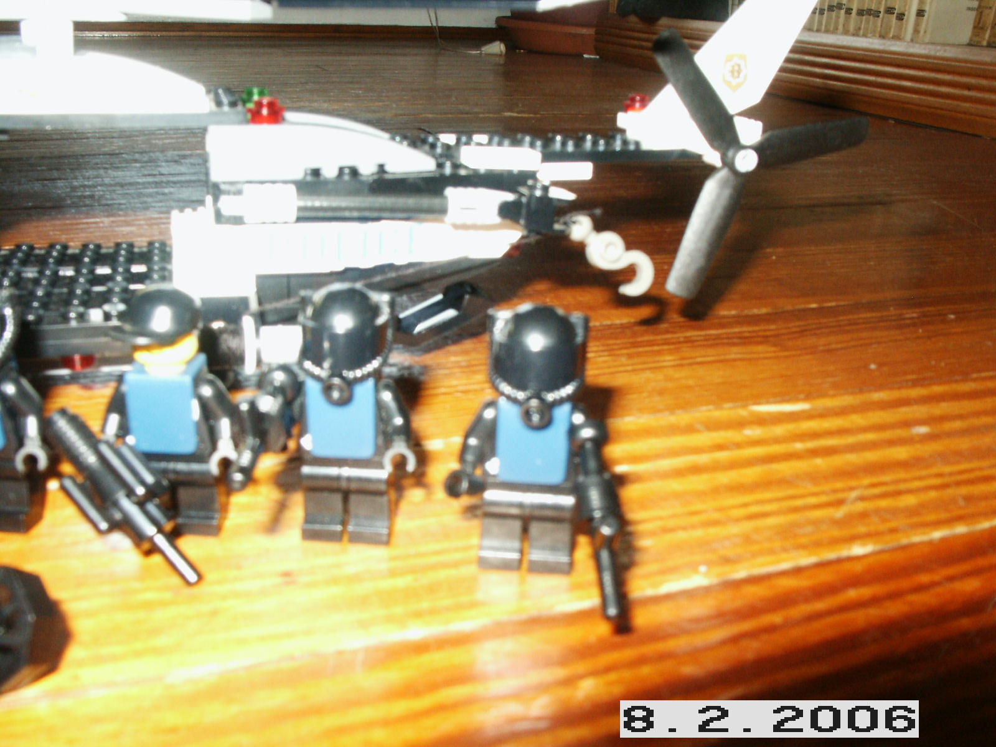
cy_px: 374
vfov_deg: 40.7
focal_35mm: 35
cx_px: 498
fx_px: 1007
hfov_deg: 52.6
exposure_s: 1/45
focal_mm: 7.18
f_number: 6.7
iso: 200
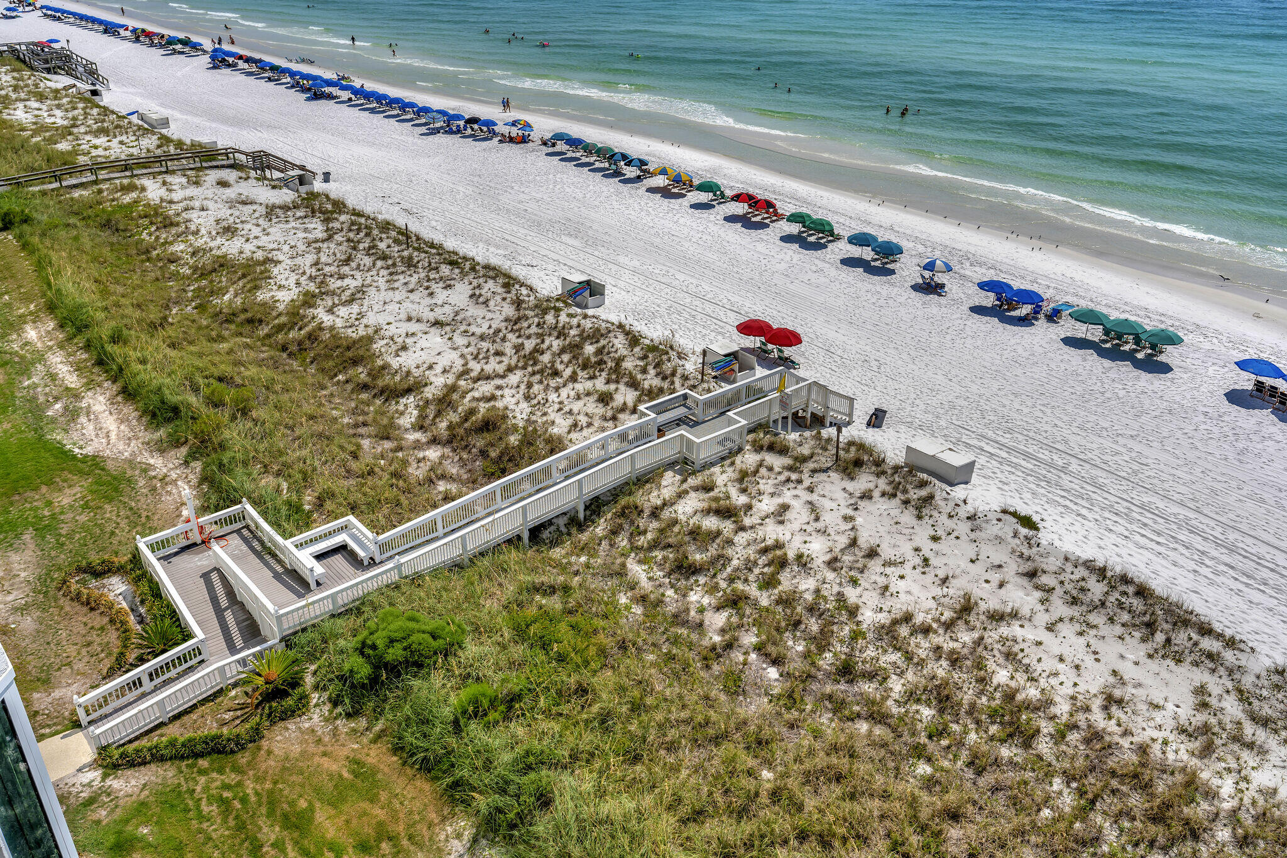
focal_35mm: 29
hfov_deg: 63.7
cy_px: 429
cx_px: 644
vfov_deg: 45.0
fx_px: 1037
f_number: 8
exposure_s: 1/640
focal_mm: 29
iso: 100
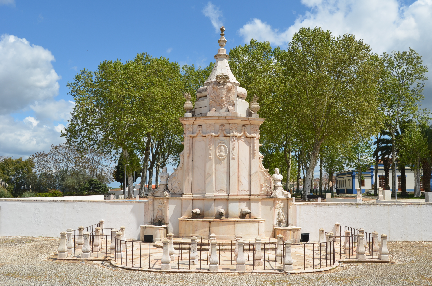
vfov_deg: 38.2
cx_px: 216
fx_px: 413
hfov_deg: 55.2
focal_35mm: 34
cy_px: 143
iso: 100
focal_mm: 23
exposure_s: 1/320
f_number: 9
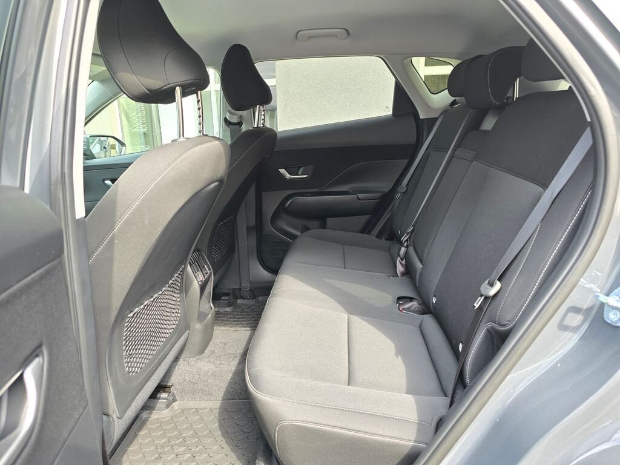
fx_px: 412
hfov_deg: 73.9
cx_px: 310
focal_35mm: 23
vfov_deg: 58.9
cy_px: 232
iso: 125
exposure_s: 1/180
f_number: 1.7
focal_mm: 6.3
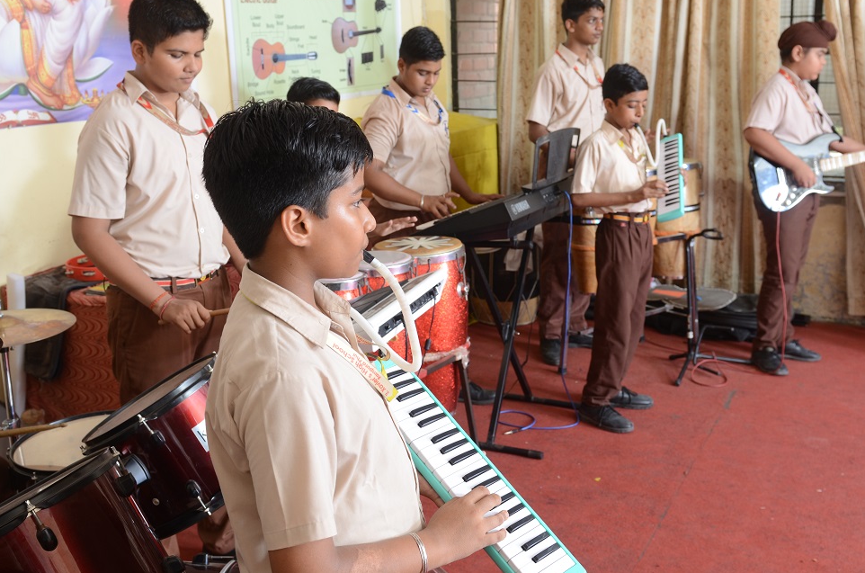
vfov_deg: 32.1
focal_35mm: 42
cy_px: 282
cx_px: 428
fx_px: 995
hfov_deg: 47.0
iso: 250
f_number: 5
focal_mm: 27
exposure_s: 1/125
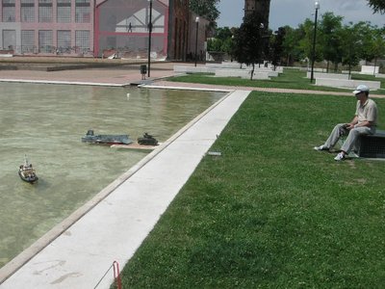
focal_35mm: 38
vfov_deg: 37.7
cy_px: 144
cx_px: 192
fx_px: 423
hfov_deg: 49.0
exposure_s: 1/350
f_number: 6.6
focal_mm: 6.3
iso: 50
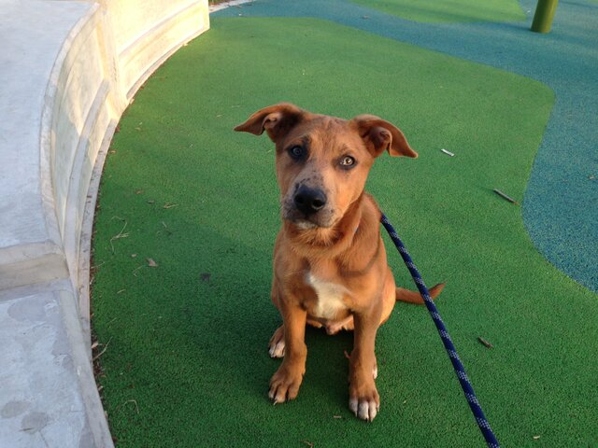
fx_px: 570
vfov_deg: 42.9
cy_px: 224
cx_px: 299
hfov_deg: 55.4
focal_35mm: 33
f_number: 2.4
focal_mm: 4.13
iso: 50
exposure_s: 1/120
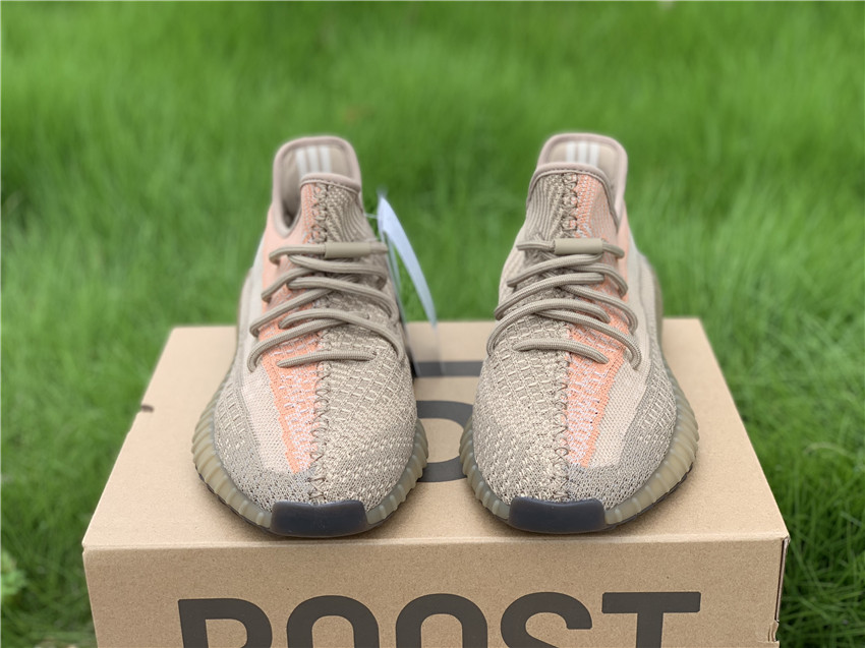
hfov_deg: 36.8
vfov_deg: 28.0
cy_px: 324
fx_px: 1299
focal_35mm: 52
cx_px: 432
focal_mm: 6
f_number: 2.4
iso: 16
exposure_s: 1/436
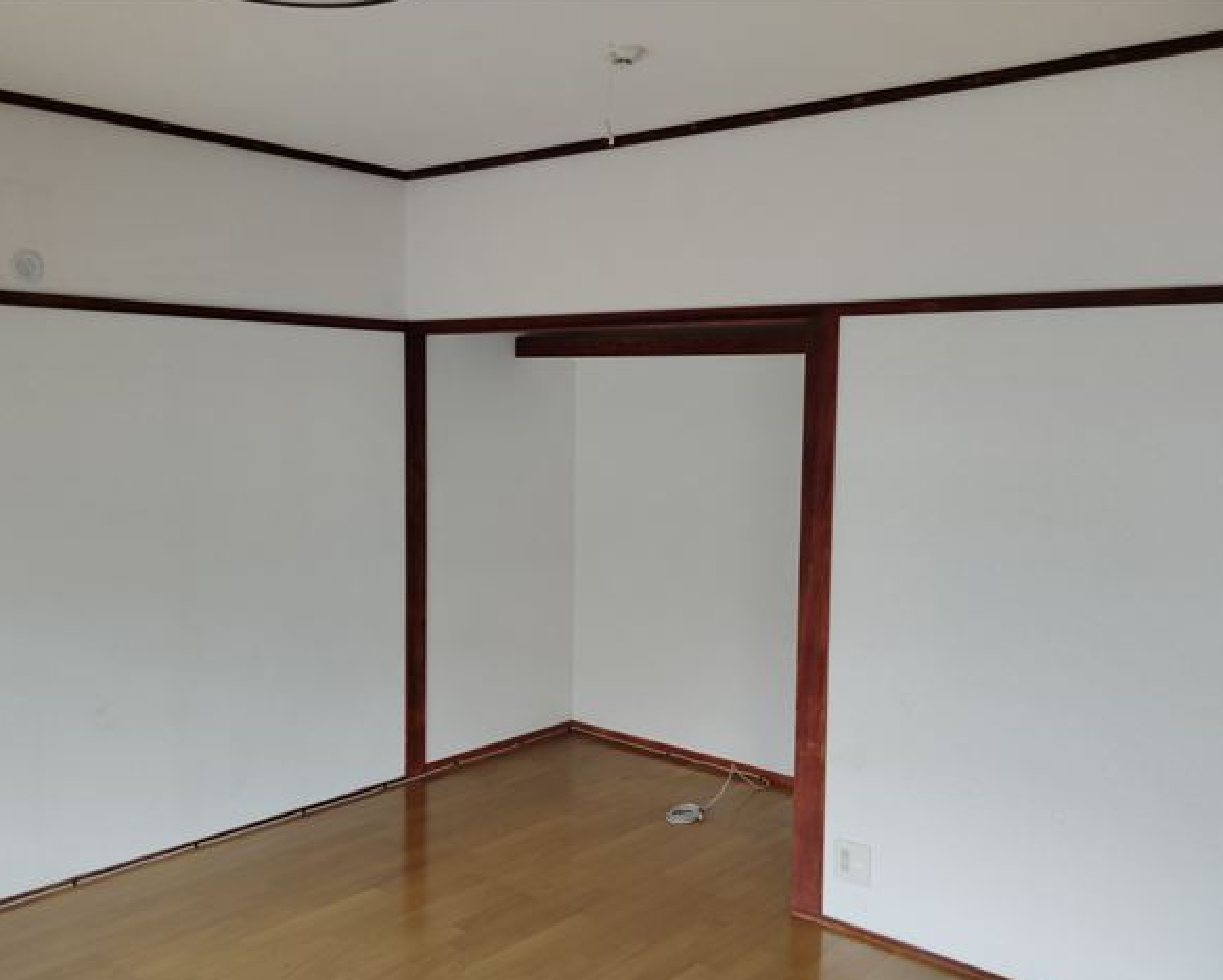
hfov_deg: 57.1
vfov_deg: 47.2
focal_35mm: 31
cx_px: 632
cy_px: 492
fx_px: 1123
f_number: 1.8
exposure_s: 1/50
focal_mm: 4.25
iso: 213
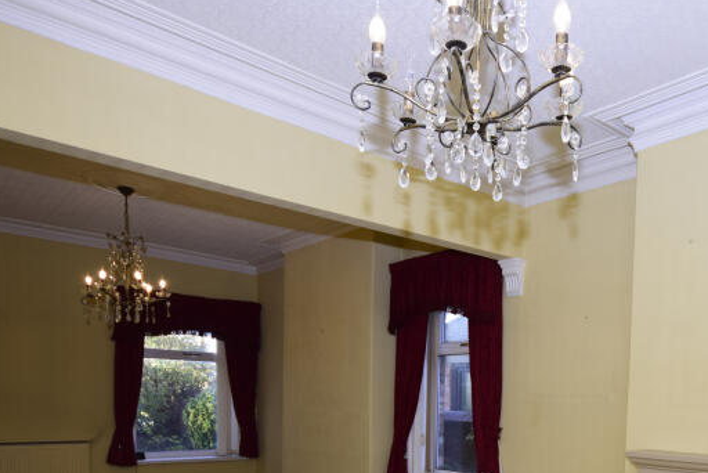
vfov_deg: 40.1
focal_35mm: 30
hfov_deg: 59.2
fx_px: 590
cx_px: 514
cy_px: 434
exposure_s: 1/160
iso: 400
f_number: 4
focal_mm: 10
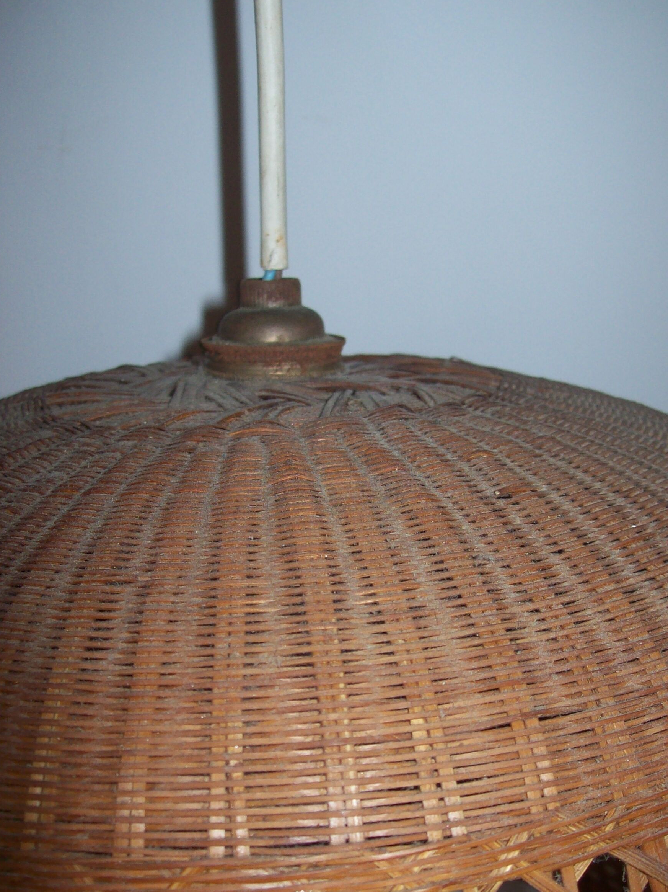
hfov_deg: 32.9
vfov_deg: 42.8
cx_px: 342
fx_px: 1133
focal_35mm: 44
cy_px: 510
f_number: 2.7
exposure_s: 1/64
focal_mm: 6
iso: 80
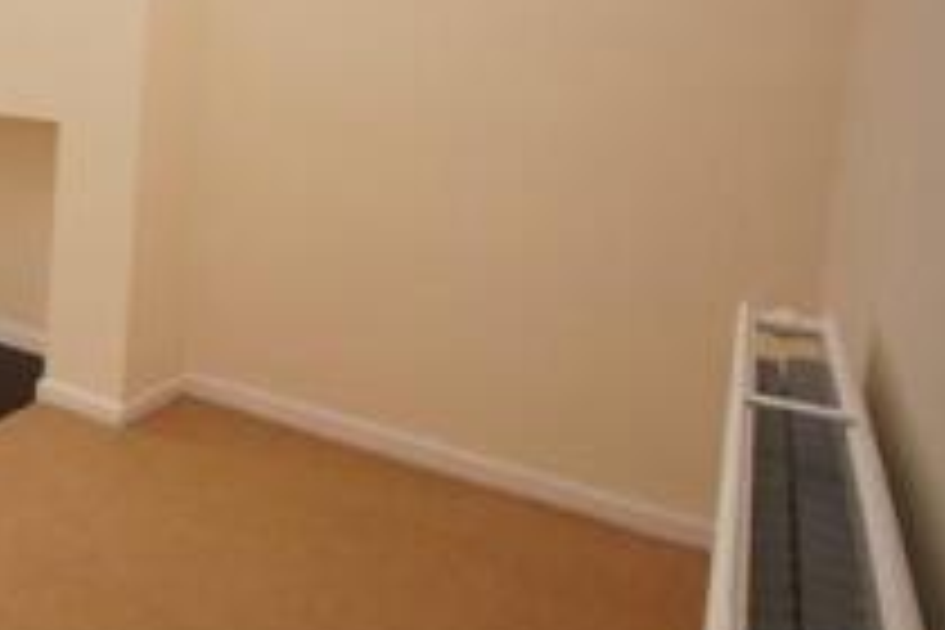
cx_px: -99
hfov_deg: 43.1
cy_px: 115
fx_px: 892
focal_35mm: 34
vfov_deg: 37.3
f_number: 5
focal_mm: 10
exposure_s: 1/60
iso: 100
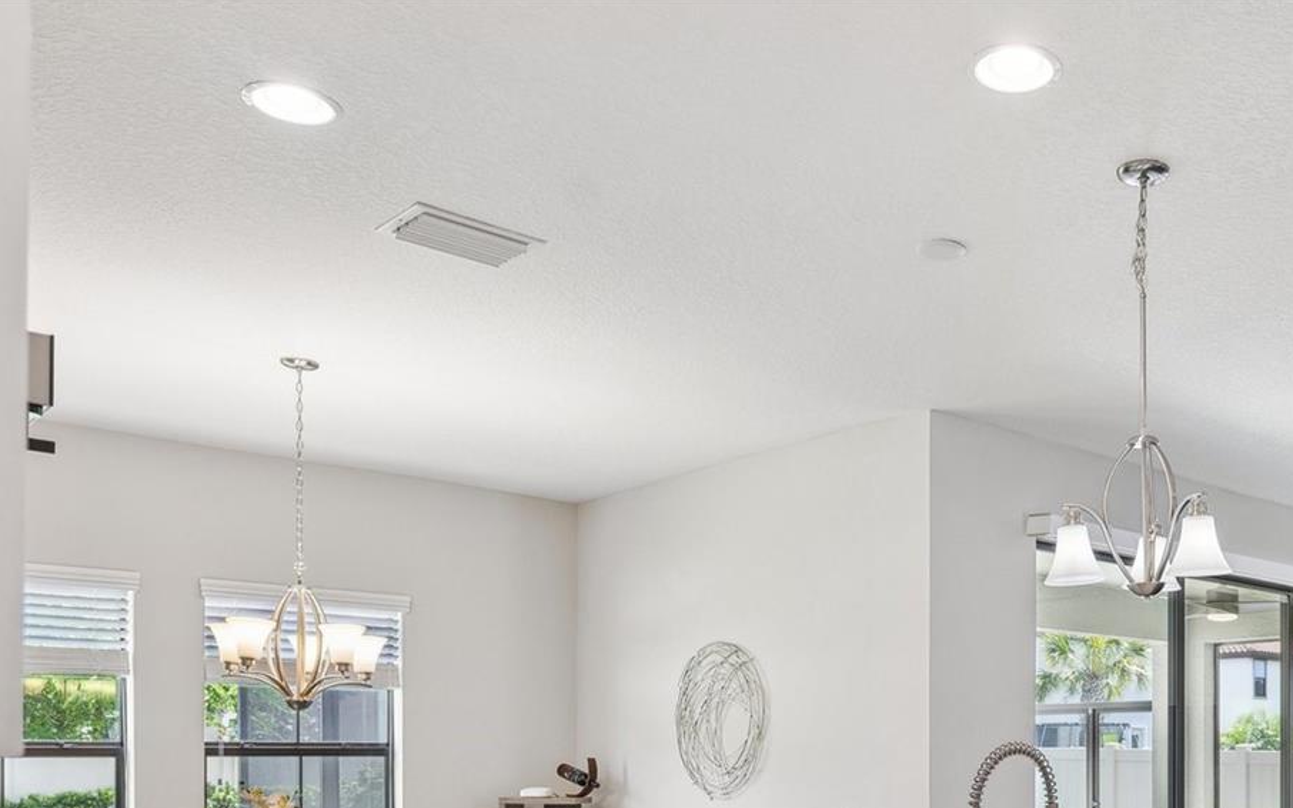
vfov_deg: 33.1
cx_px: 1000
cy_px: 757
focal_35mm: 36
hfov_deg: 51.3
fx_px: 1268
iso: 400
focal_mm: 20
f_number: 8
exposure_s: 1/15
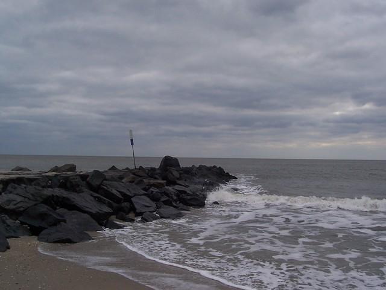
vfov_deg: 13.3
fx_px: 1238
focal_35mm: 111
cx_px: 193
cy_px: 145
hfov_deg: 17.7
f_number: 9.5
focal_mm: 16.8
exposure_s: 1/500
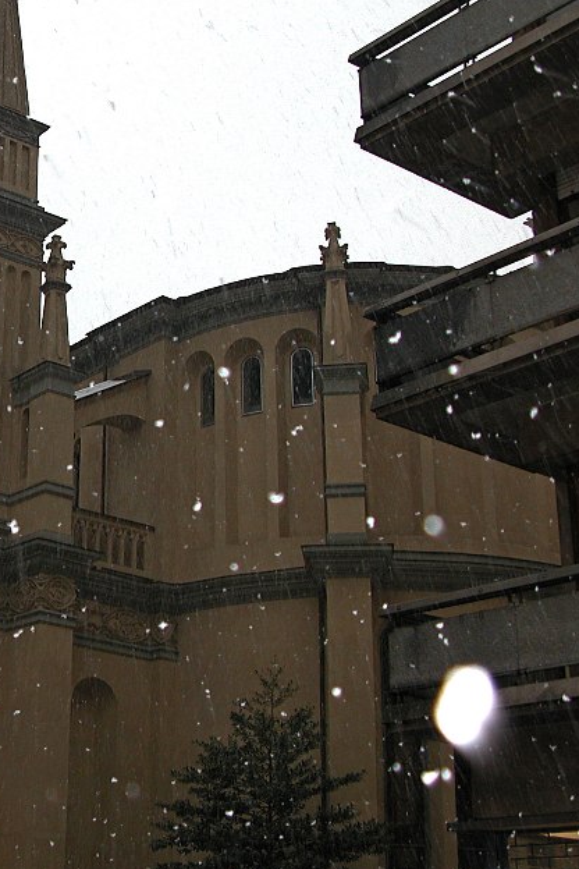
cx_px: -64
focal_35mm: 58
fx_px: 1399
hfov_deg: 22.1
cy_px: 421
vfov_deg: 34.5
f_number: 2.8
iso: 100
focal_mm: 8.9
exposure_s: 1/30
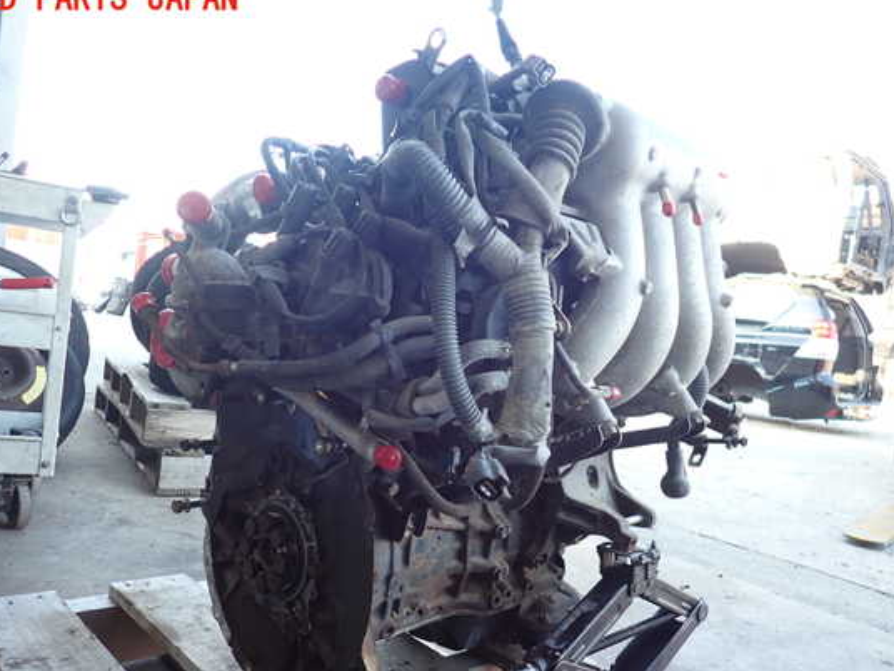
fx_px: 723
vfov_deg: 49.7
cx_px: 435
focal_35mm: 28
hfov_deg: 63.4
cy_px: 354
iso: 100
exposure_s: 1/80
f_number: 2
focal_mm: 4.5
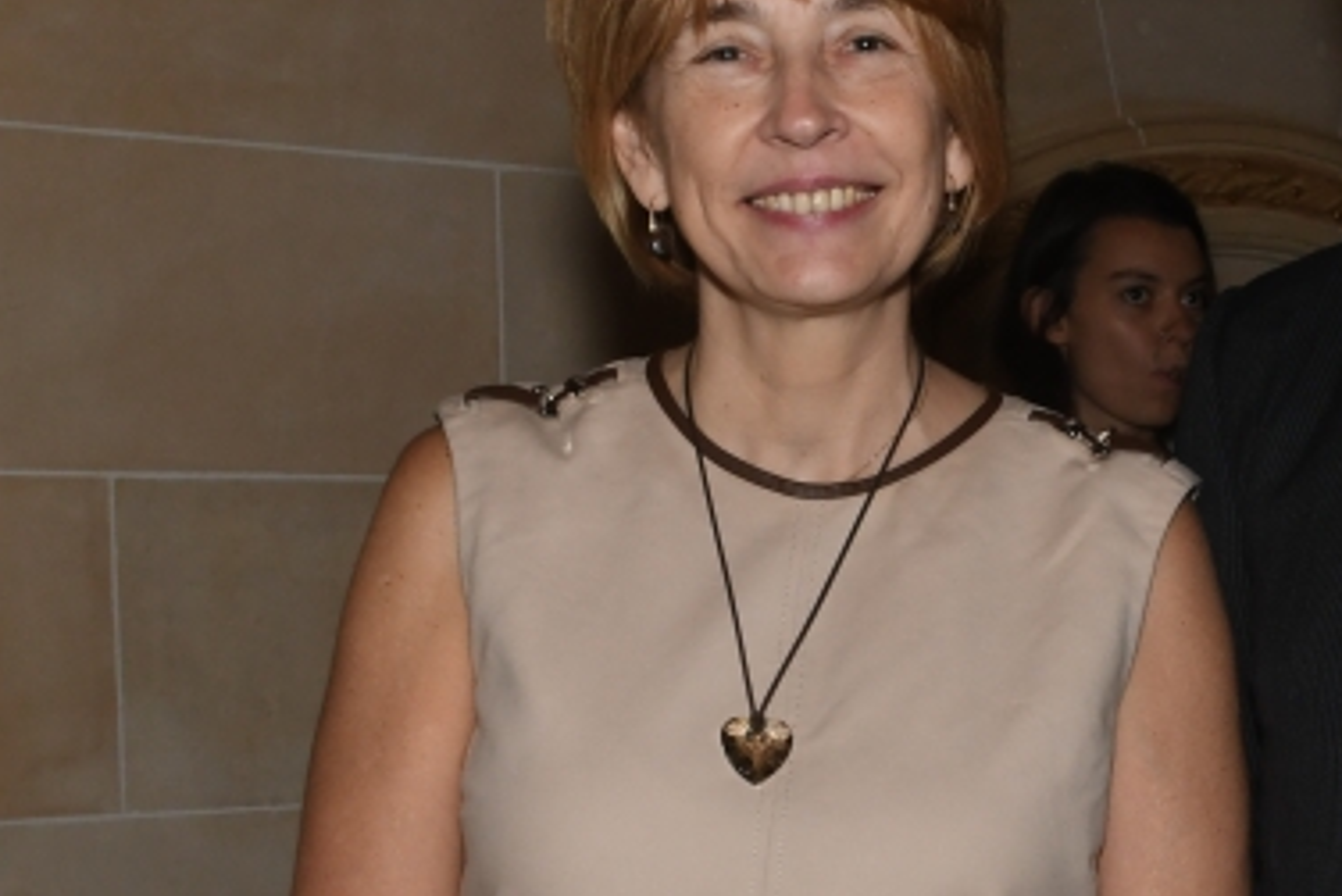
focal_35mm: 75
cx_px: 1263
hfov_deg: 25.8
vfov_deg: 17.9
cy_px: 721
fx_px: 2815
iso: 640
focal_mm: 17
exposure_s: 1/80
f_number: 10
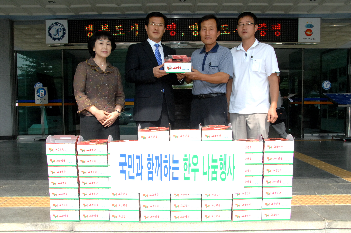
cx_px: 176
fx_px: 292
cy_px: 116
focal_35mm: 30
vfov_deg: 43.5
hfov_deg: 62.0
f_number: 13
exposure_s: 1/250
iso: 800
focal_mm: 20
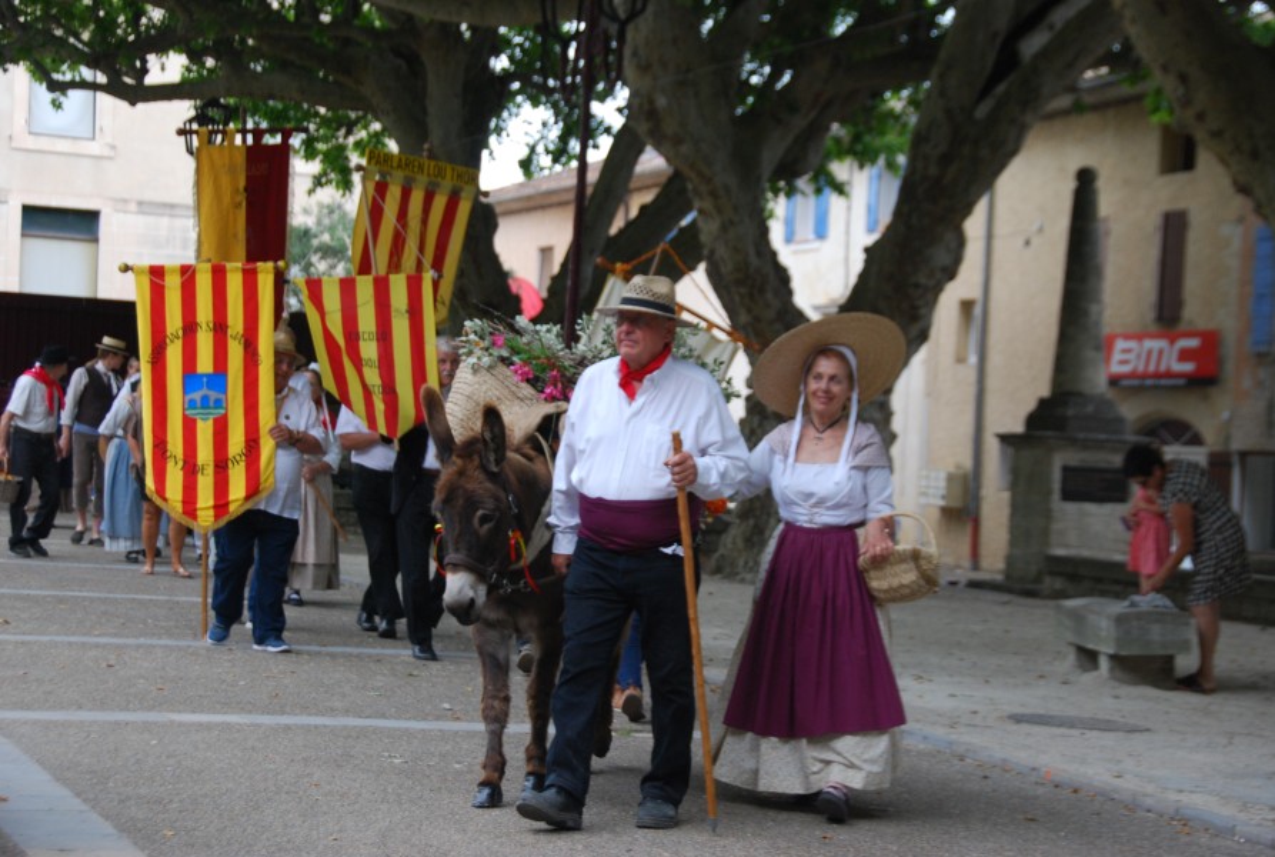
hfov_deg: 24.6
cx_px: 638
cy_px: 428
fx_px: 2929
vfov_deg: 16.6
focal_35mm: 82
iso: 400
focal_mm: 55
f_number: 6.3
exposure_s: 1/160
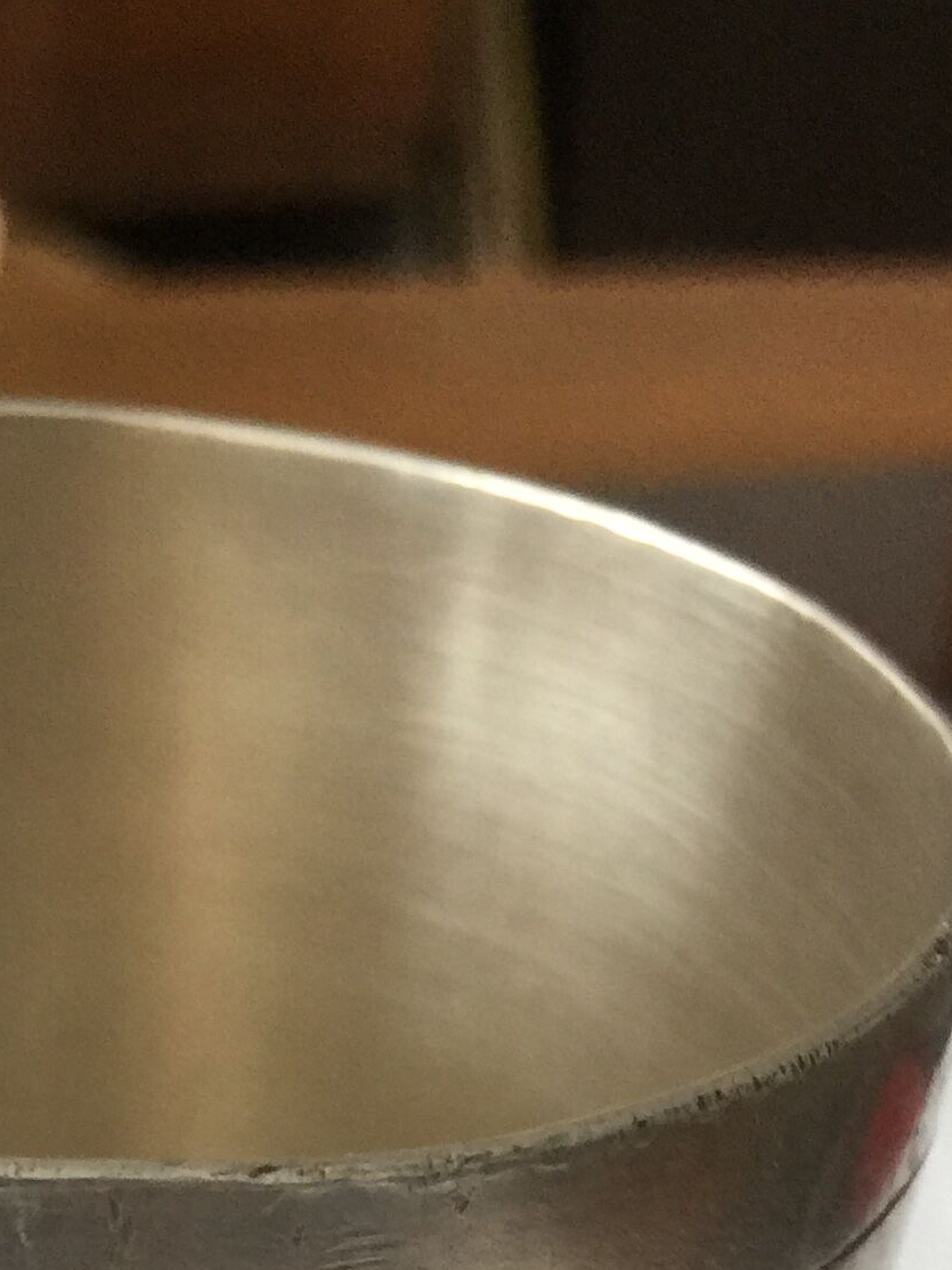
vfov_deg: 20.5
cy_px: 1768
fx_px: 3118
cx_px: 239
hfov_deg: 17.3
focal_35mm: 85
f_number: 2.2
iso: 64
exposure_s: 1/33
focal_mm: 4.15
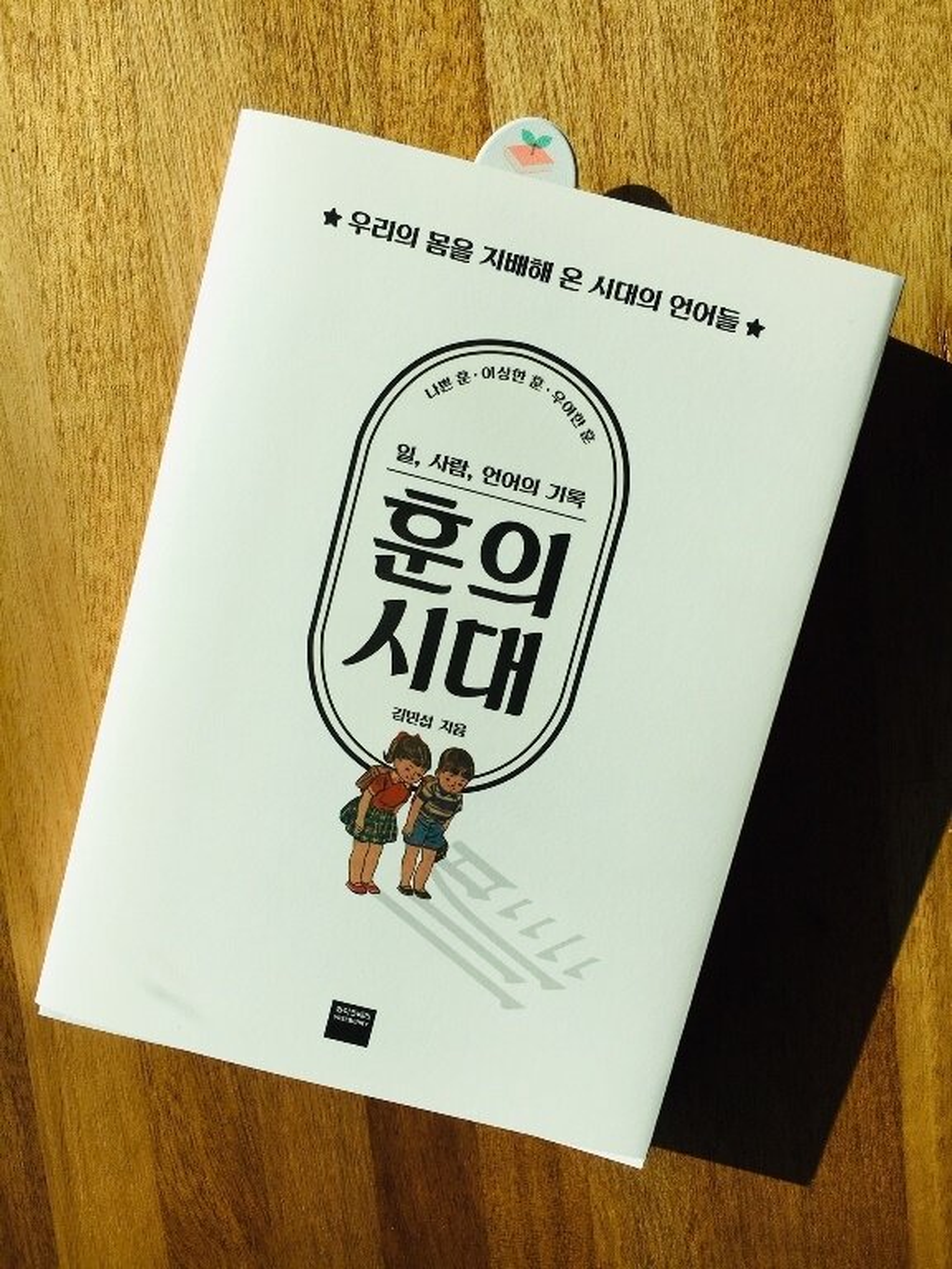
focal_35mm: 29
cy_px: 634
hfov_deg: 48.2
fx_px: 1063
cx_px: 476
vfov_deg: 61.7
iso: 25
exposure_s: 1/1350
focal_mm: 4.15
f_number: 2.2
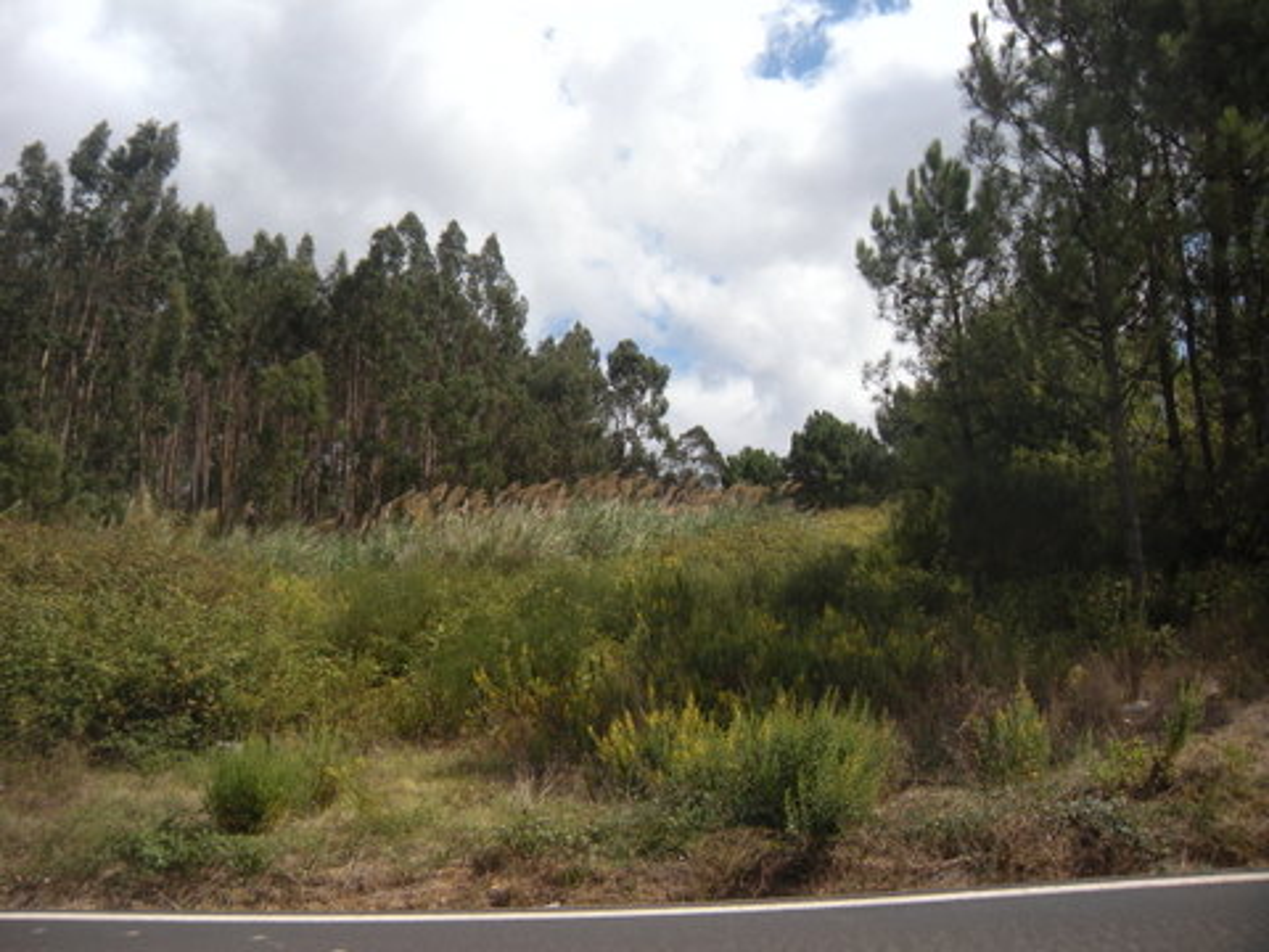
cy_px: 476
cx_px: 634
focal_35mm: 35
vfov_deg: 40.7
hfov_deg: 52.6
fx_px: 1283
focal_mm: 5.9
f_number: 3.8
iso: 64
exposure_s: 1/728
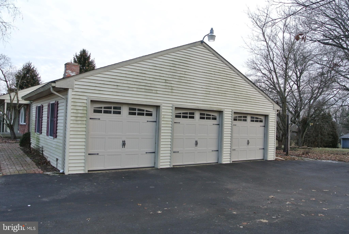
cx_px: 174
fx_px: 272
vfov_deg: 46.6
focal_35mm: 28
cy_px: 117
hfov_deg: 65.4
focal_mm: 10.7
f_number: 6.3
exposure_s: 1/60
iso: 400
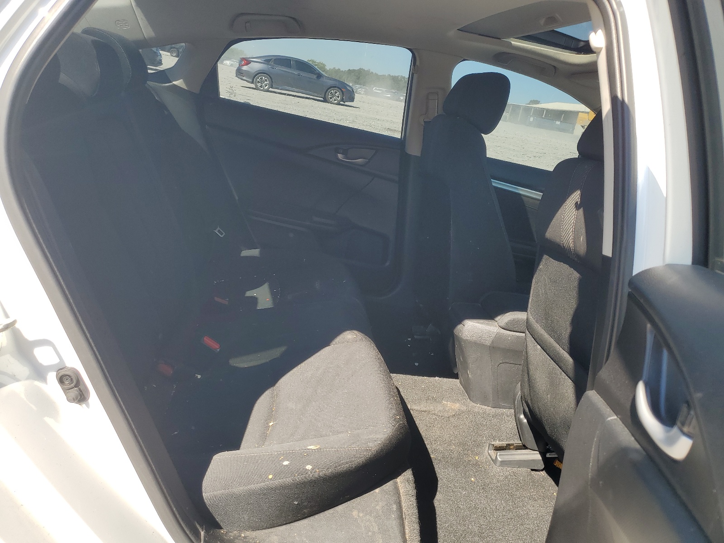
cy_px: 272
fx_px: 544
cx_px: 362
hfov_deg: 67.3
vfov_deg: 53.1
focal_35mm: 26
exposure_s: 1/714
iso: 50
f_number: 1.5
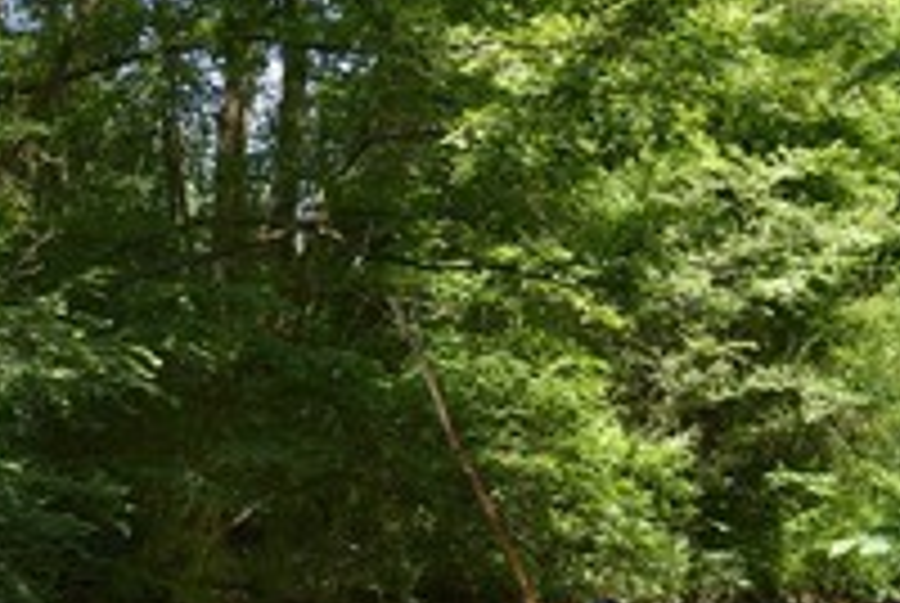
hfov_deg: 18.7
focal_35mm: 109
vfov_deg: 12.5
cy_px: 500
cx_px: 338
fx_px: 2729
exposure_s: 1/200
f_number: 4.5
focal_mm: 52
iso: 400
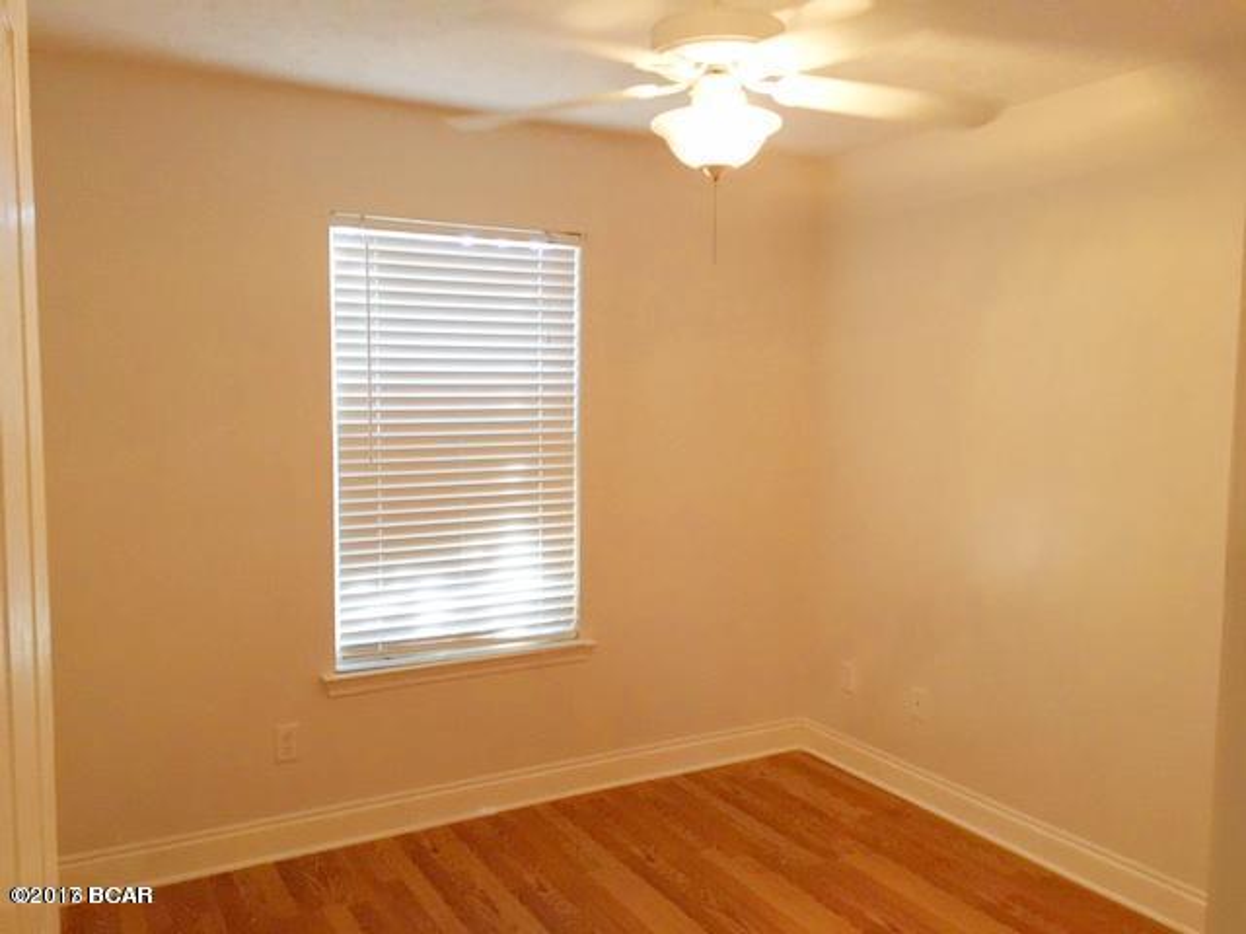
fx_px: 1044
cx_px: 623
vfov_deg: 48.2
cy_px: 467
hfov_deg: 61.7
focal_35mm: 29
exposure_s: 1/30
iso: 200
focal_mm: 4.15
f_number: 2.2
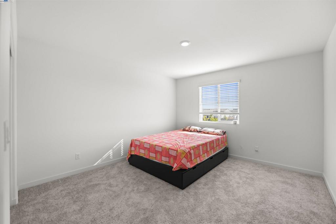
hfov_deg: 104.2
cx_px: 168
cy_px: 112
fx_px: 131
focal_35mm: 14
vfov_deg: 81.2
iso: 125
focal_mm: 14
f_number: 2.8
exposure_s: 1/160
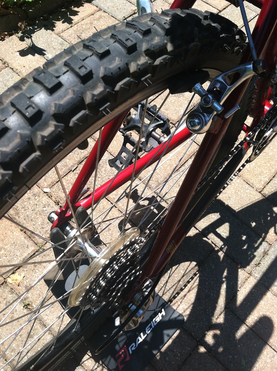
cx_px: 138
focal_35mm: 35
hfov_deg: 40.6
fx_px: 374
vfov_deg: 52.7
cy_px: 186
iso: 80
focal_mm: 3.85
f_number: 2.8
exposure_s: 1/500
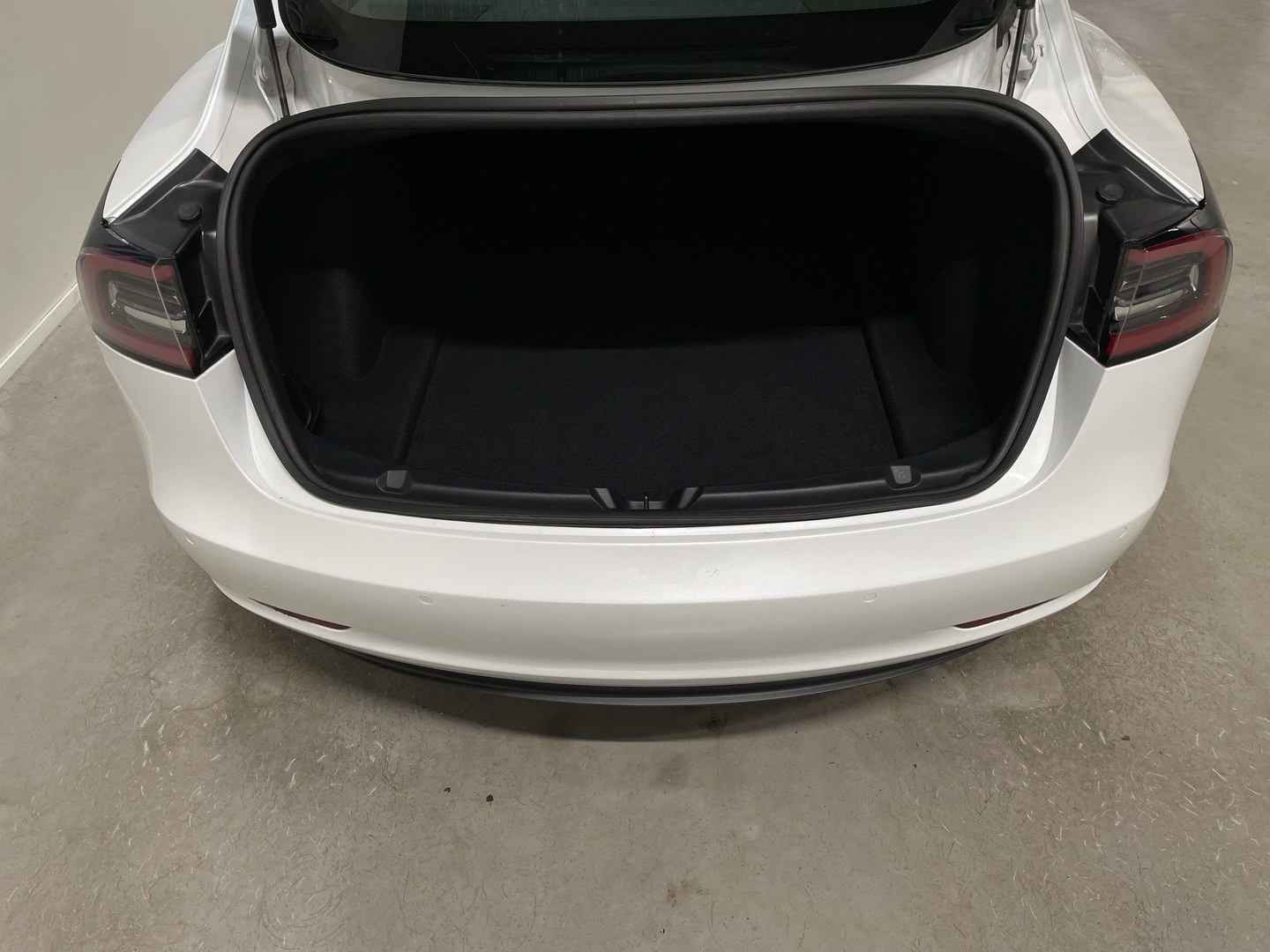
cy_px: 476
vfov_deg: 53.1
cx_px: 635
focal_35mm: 26
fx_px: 954
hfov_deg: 67.3
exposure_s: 1/100
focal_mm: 4.2
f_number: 1.6
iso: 80
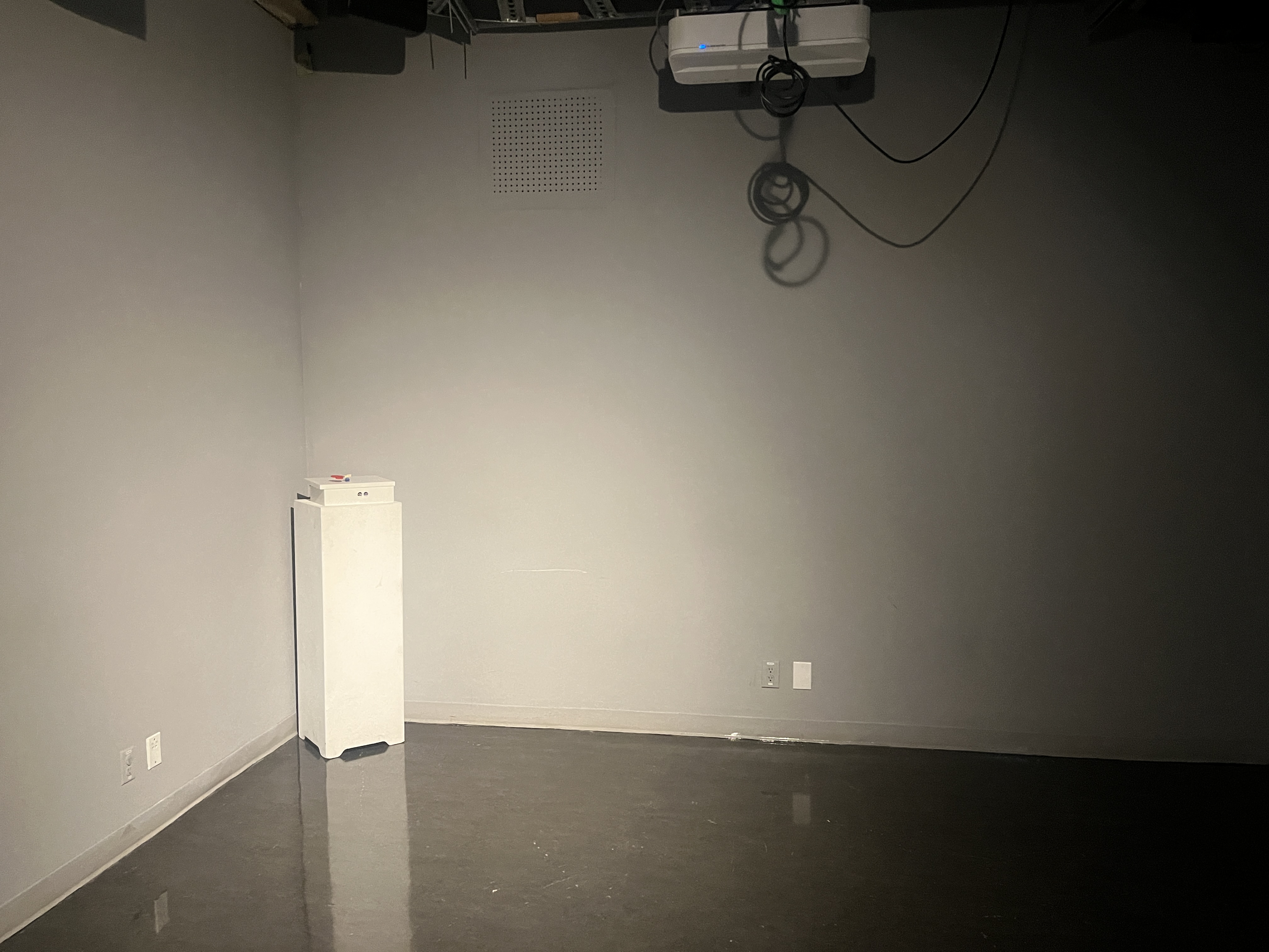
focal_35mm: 26
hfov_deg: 67.3
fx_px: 953
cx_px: 634
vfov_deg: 53.1
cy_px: 476
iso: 500
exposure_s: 1/40
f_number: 1.6
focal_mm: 5.1
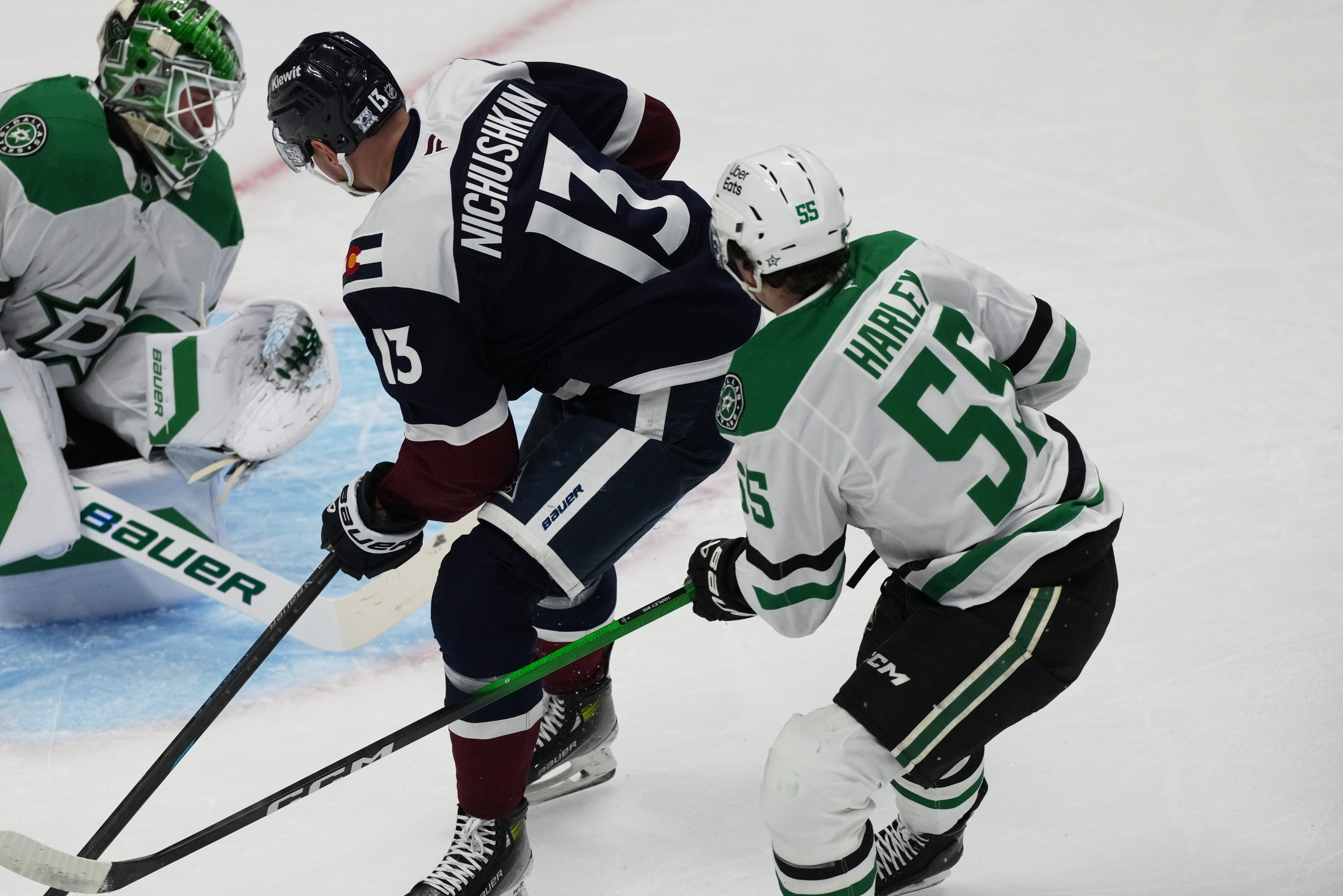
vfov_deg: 1.8
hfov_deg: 2.8
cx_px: 546
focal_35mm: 748
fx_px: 27902
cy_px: 521
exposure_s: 1/2500
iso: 2500
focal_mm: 600
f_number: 4
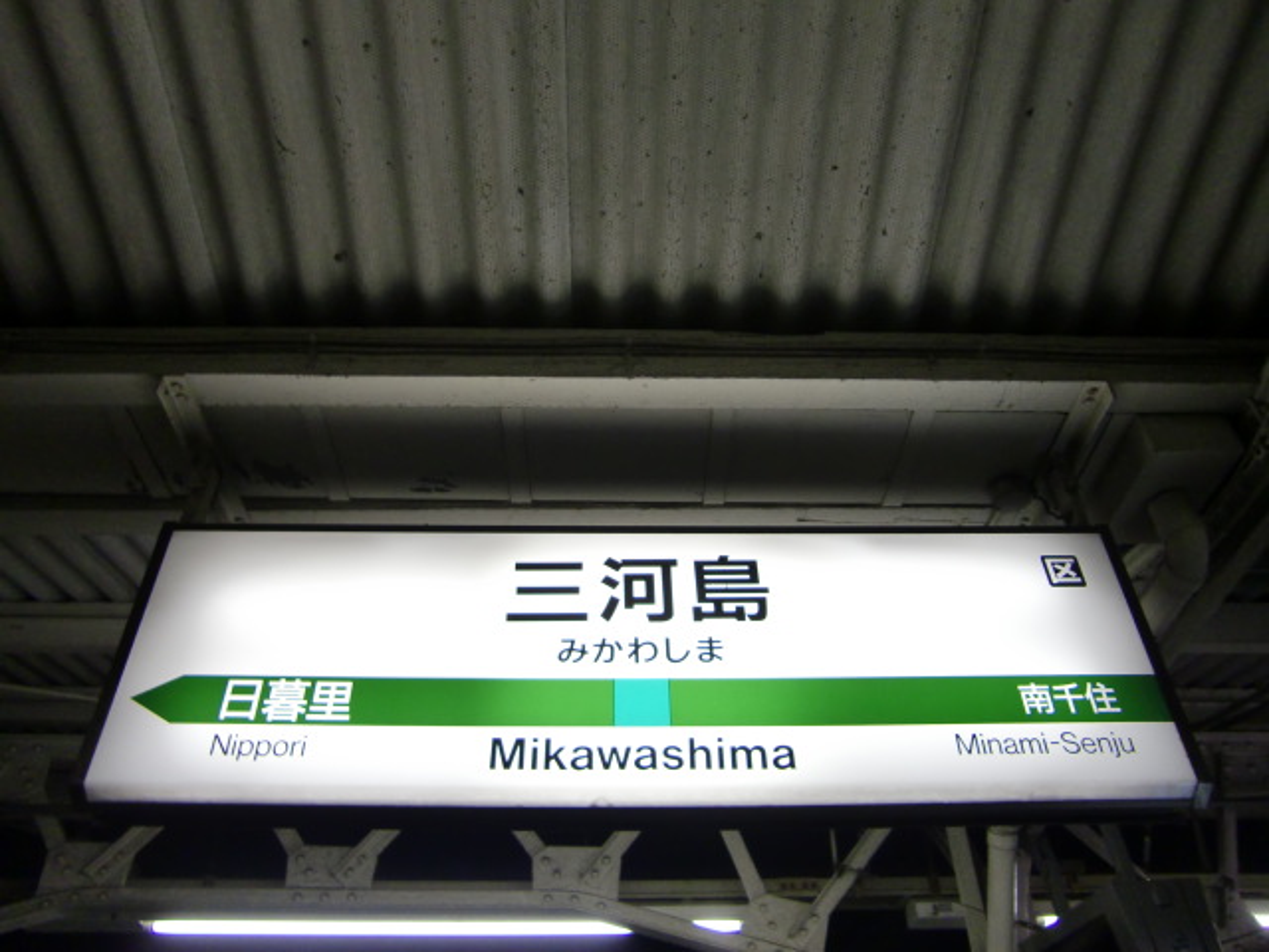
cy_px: 476
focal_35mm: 28
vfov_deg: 49.7
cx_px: 634
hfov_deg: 63.4
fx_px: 1026
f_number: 2.6
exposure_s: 1/60
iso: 160
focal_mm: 4.9
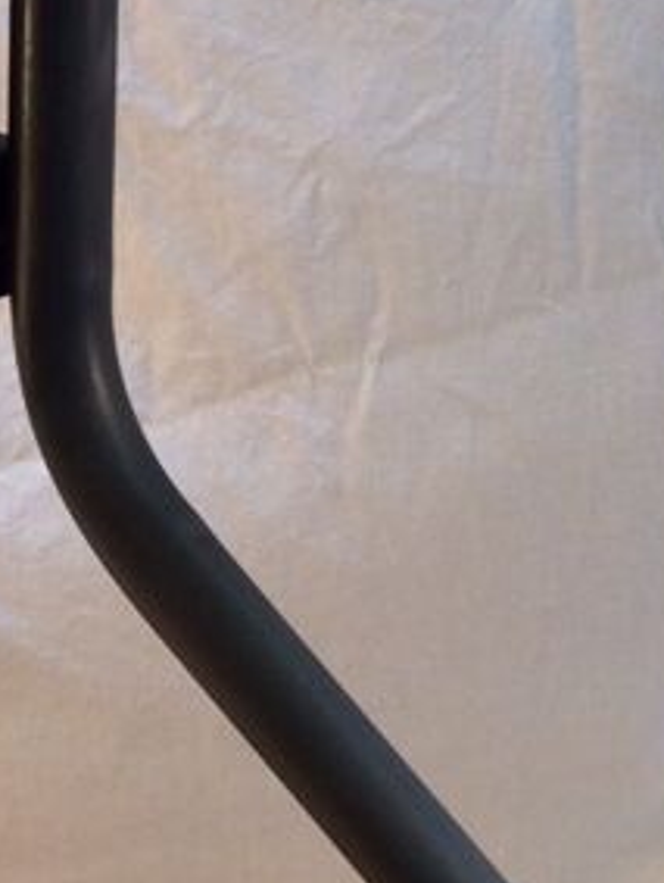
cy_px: 215
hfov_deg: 11.2
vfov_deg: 15.0
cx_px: -87
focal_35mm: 131
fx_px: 3343
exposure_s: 1/50
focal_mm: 4.15
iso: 32
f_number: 2.2
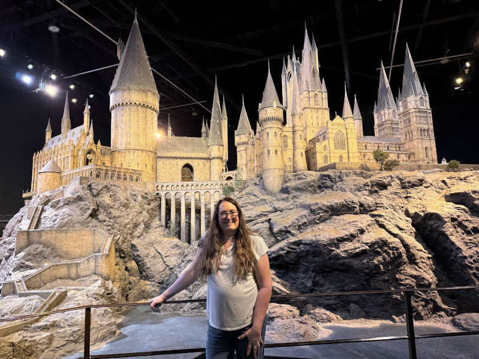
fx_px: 332
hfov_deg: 71.6
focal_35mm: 24
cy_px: 180
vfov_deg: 56.8
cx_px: 240
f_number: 1.78
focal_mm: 6.76
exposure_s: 1/40
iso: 1000
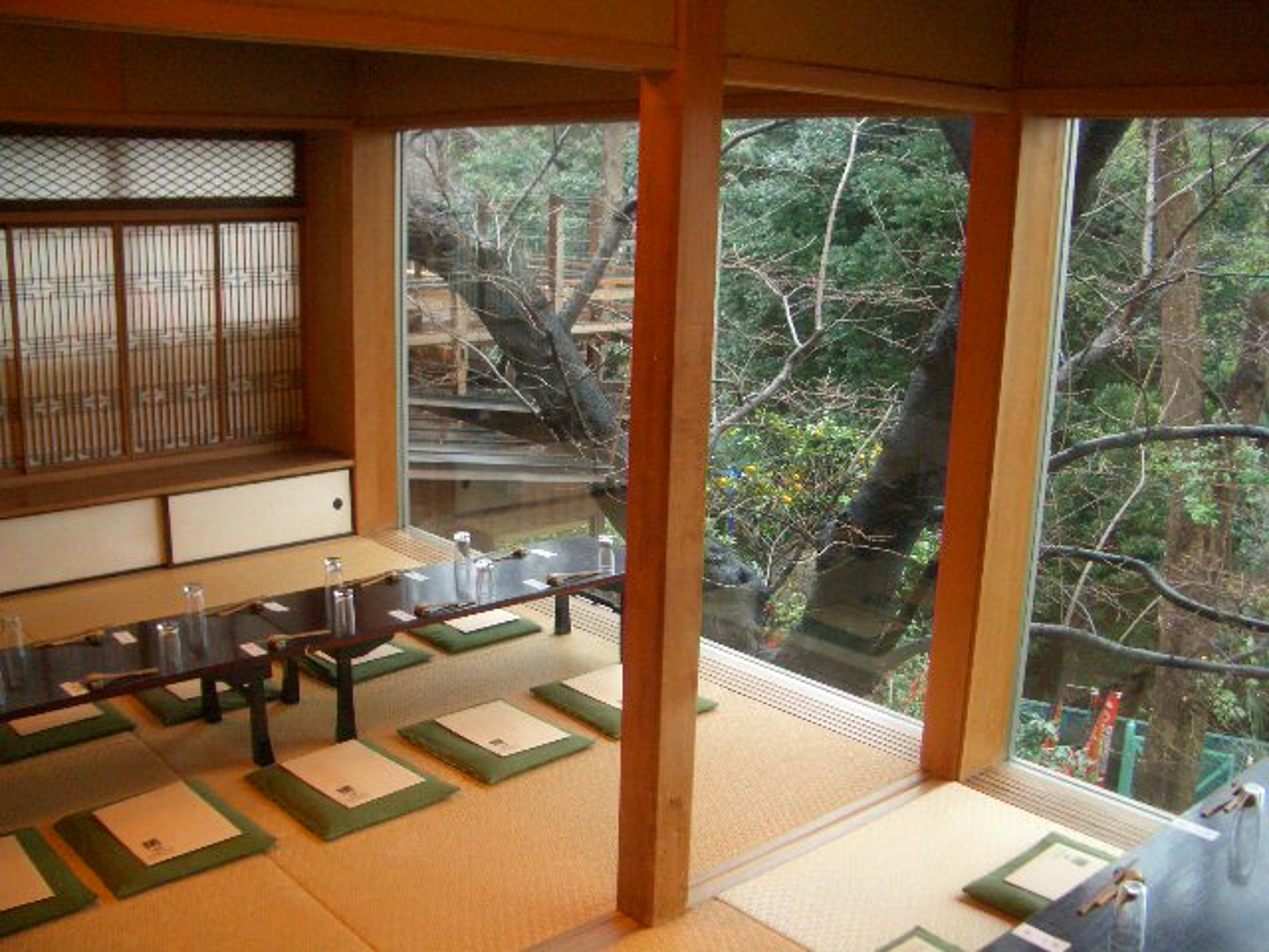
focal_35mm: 35
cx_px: 634
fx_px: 1283
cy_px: 476
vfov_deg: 40.7
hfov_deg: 52.6
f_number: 2.6
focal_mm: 5.8
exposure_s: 1/30
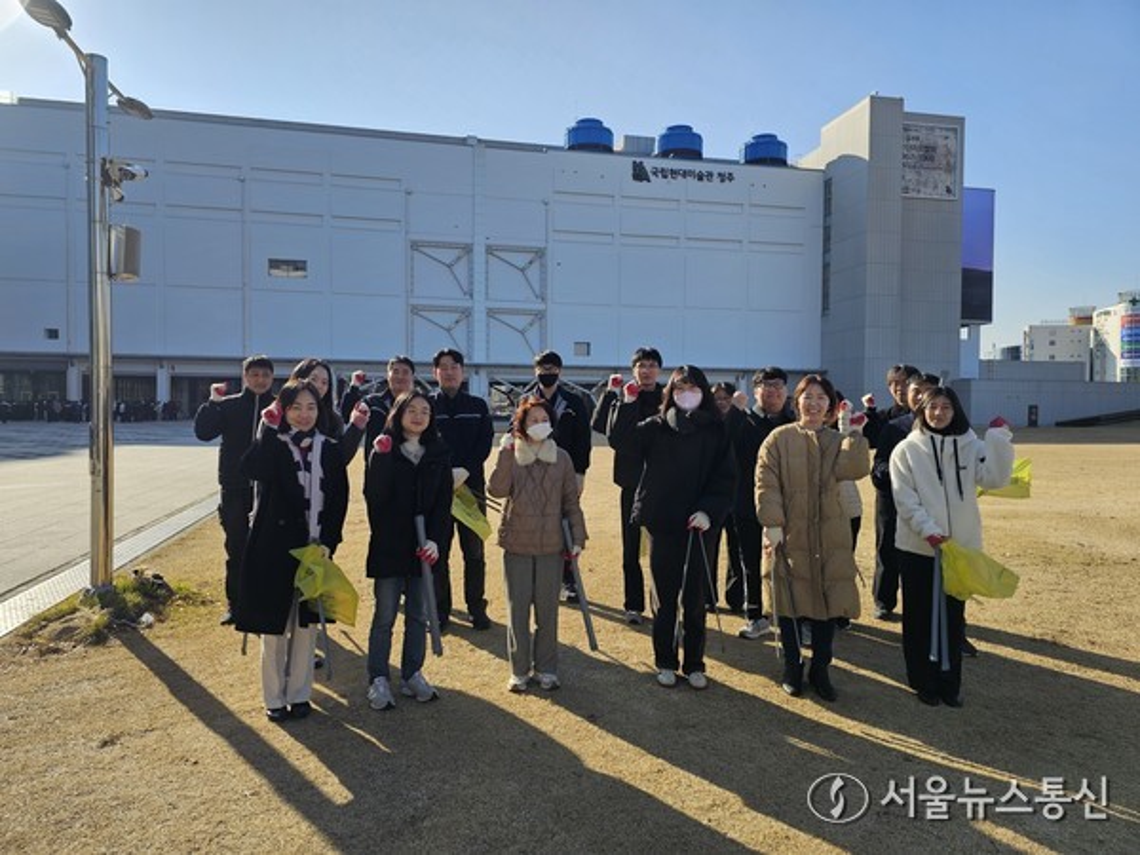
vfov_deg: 58.9
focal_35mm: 23
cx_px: 570
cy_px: 428
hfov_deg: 73.9
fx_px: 757
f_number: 1.7
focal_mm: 6.3
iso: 10
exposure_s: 1/562
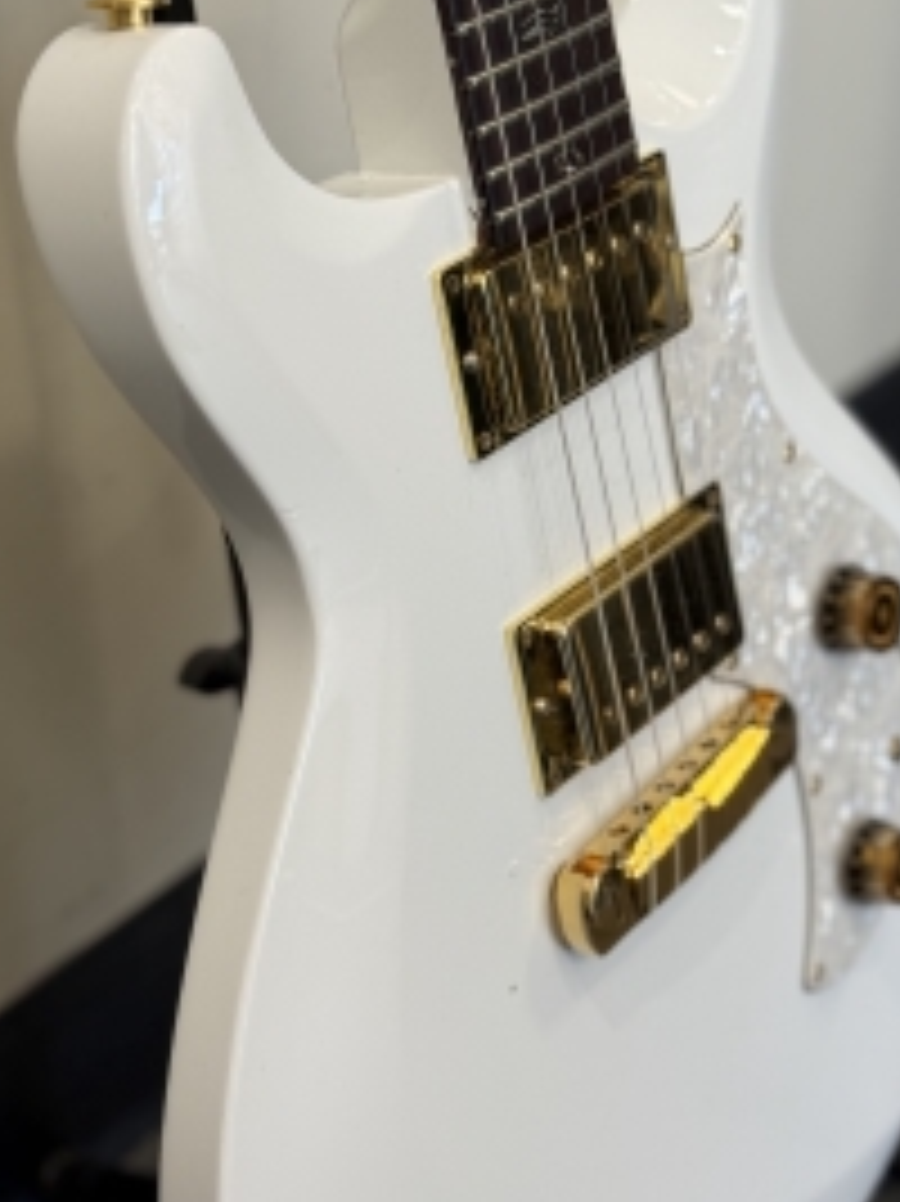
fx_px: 2498
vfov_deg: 27.0
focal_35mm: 72
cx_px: 531
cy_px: 558
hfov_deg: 20.4
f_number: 1.78
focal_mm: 6.76
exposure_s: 1/60
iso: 64
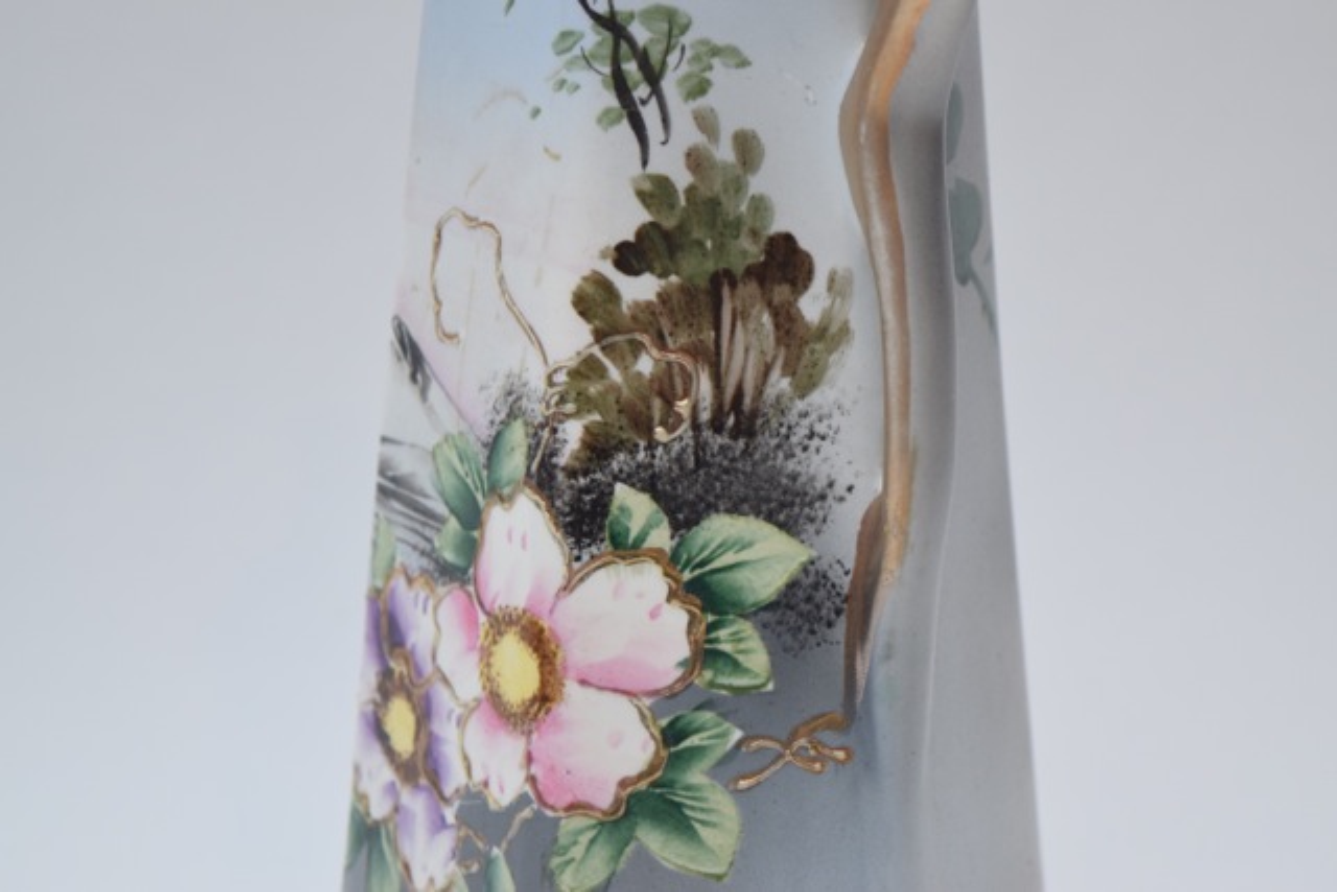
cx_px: 668
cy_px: 446
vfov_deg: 16.6
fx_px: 3064
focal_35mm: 82
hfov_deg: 24.6
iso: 800
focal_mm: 55
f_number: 5.6
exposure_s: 1/125
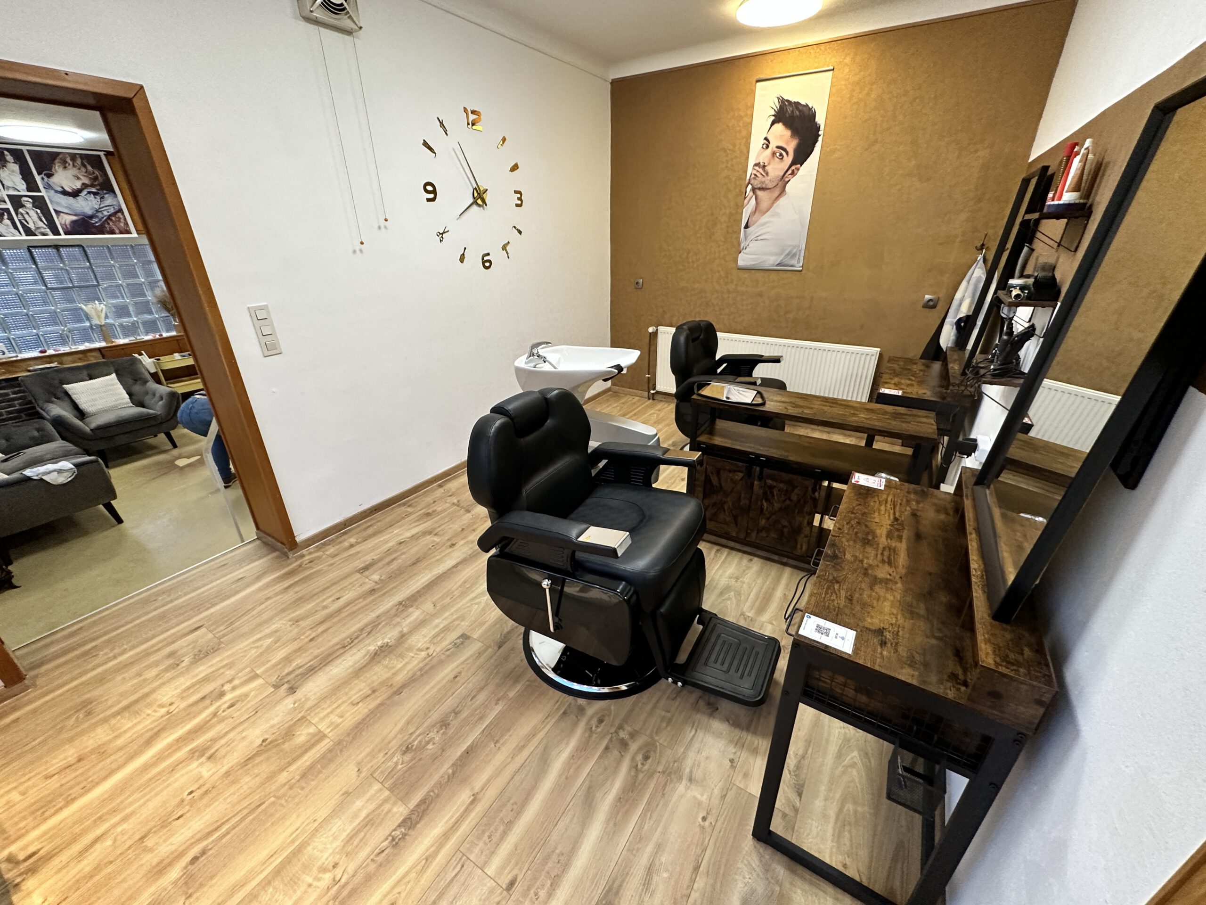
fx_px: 488
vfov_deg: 85.7
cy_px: 452
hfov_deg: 102.1
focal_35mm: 14
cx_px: 603
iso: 320
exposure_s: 1/100
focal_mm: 2.22
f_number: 2.2
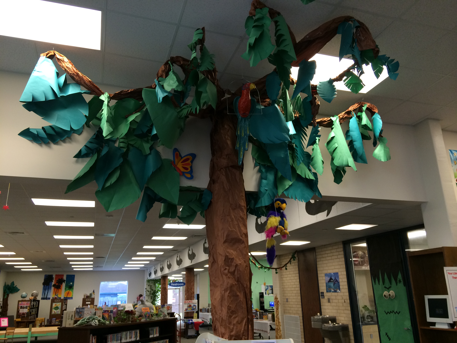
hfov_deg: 60.0
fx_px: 396
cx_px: 228
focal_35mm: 30
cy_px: 172
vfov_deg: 46.8
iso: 50
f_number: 2.2
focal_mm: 4.12
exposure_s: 1/30
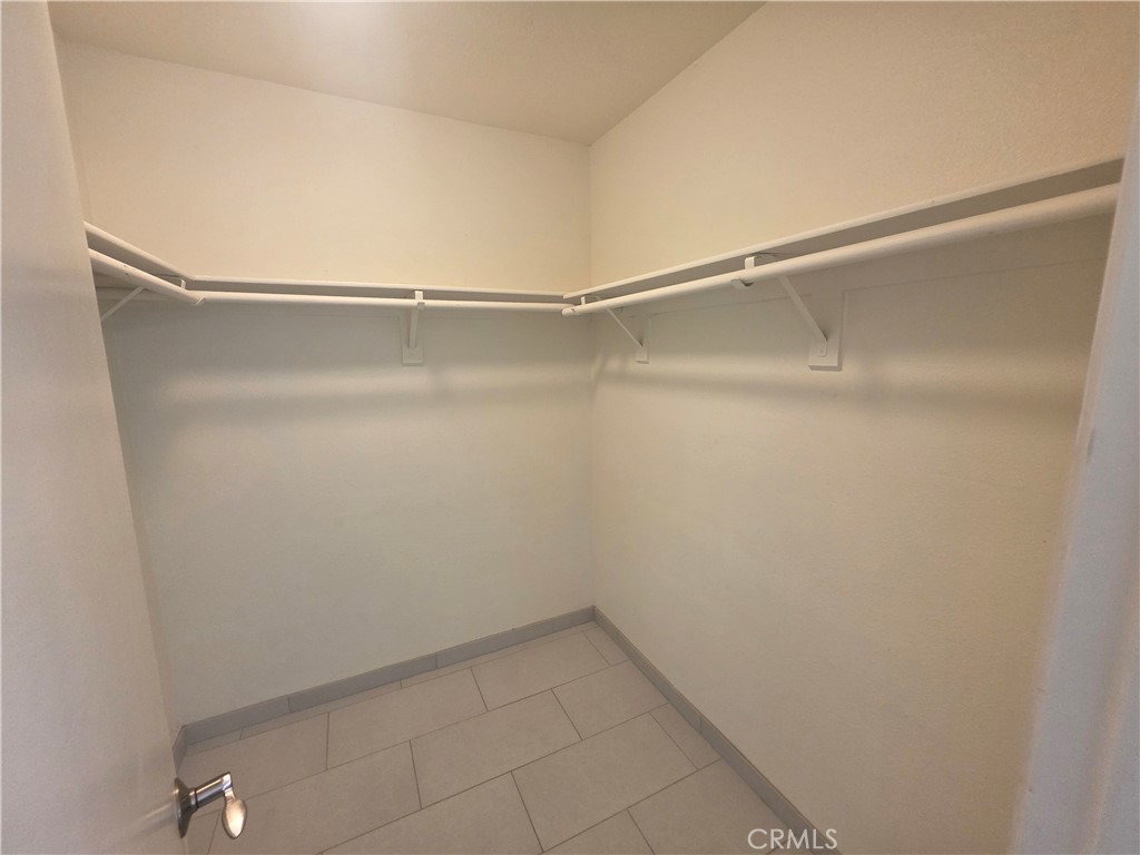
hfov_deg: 106.2
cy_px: 428
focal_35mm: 13
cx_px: 570
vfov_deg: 89.9
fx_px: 428
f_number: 1.9
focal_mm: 2.2
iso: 200
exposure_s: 1/120
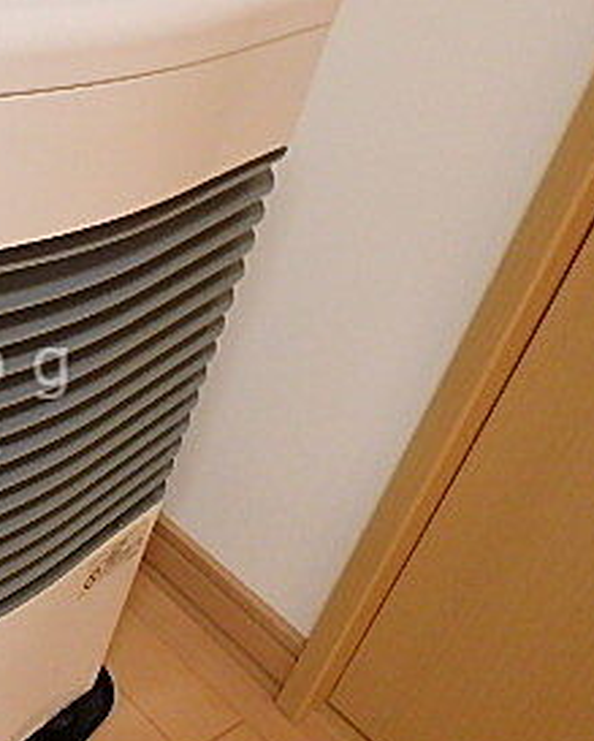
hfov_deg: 27.9
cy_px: 366
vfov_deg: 38.7
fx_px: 1053
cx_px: -103
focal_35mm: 48
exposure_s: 1/30
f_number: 3.5
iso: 400
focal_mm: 3.7
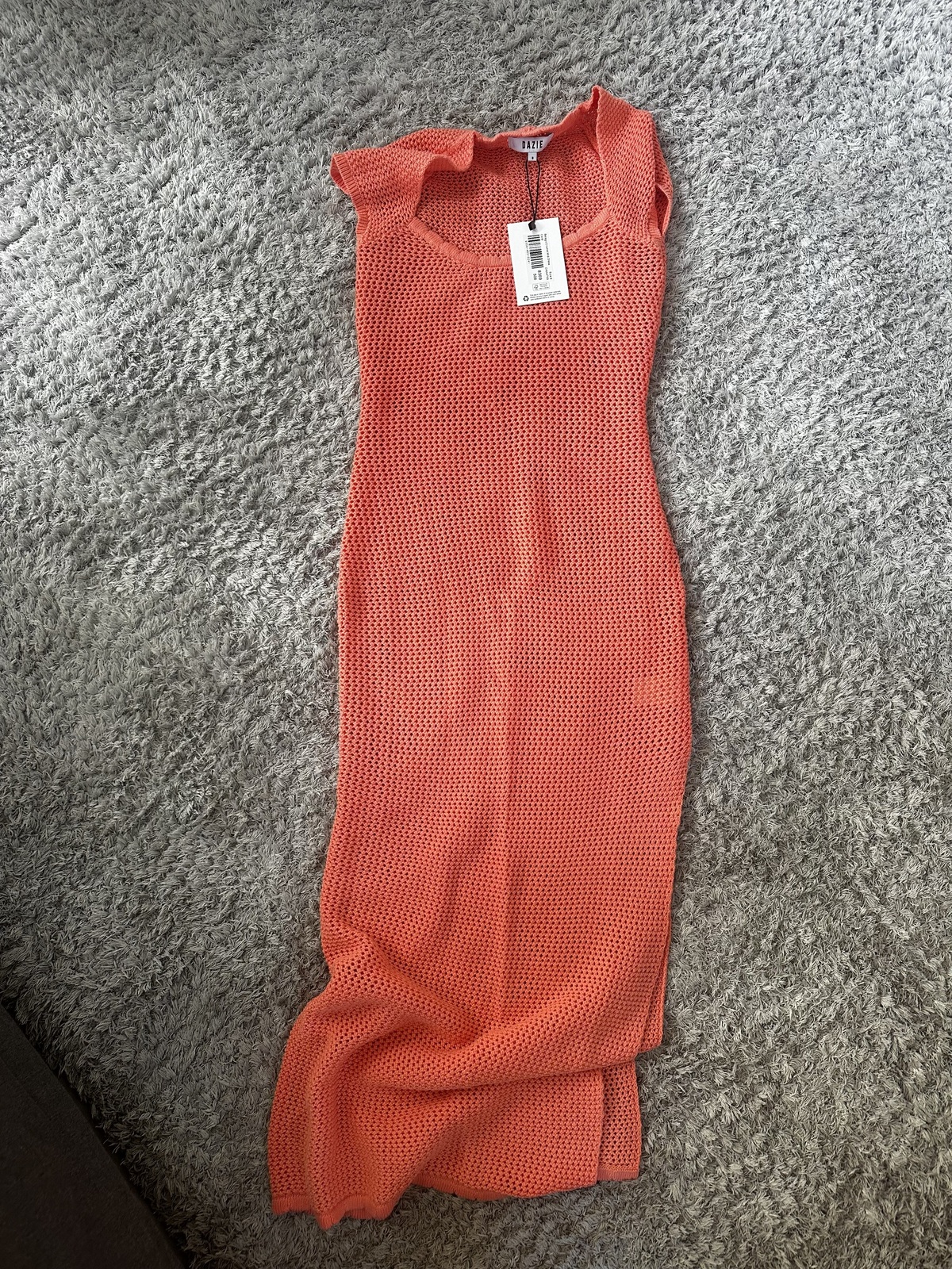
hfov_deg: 56.8
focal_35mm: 24
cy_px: 634
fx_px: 880
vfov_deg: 71.6
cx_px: 476
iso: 160
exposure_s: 1/121
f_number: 1.78
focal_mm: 6.86
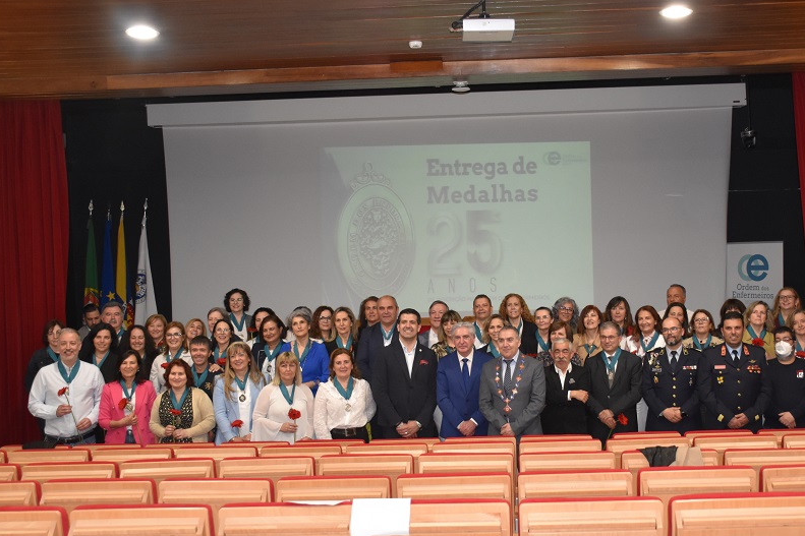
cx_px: 483
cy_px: 282
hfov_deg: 44.6
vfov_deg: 30.7
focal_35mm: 44
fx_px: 975
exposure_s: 1/60
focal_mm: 23
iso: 1600
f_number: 3.8
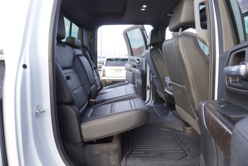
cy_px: 83
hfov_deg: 73.7
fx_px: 165
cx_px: 124
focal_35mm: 24
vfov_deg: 53.2
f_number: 4
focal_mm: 16
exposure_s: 1/60
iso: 160
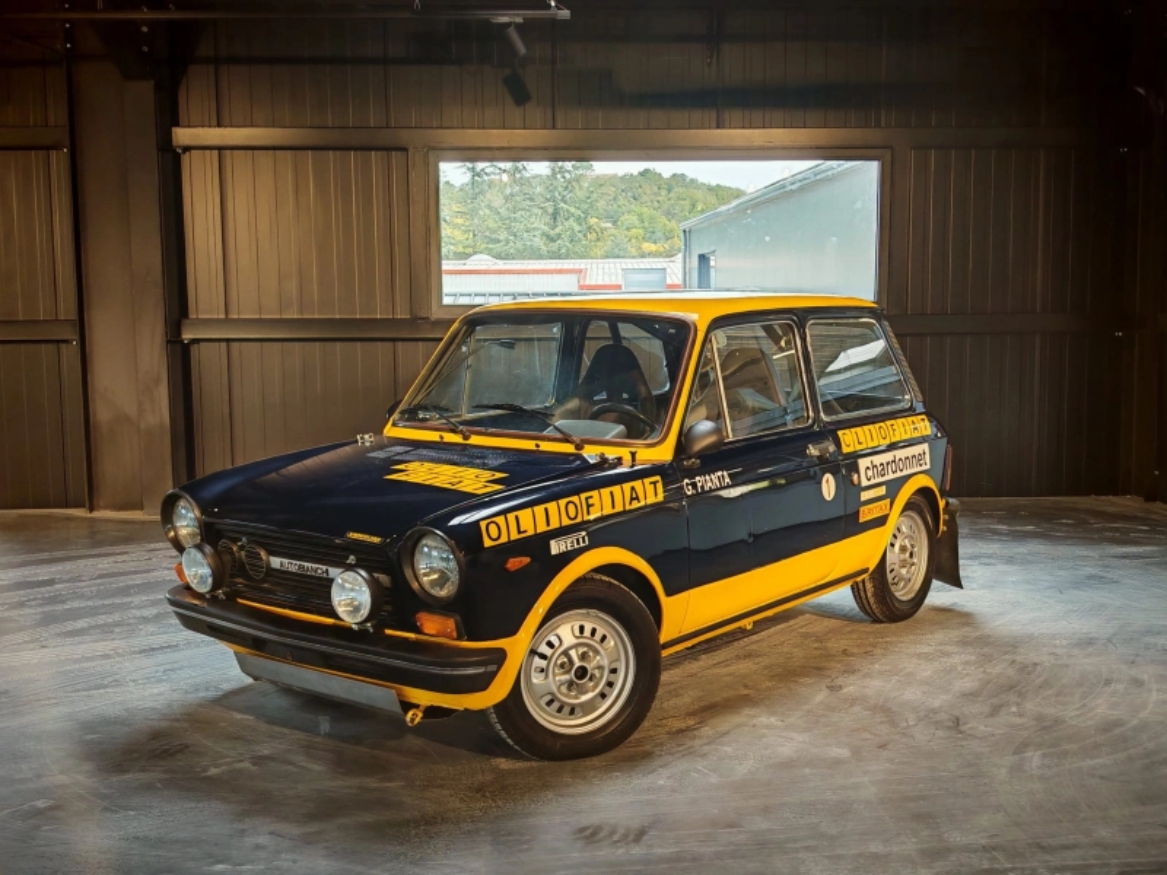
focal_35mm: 40
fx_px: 1349
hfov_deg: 46.8
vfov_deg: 36.0
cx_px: 584
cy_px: 438
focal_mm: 6.83
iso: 50
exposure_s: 1/110
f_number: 2
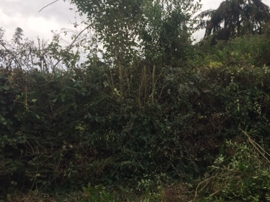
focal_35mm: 44
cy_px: 93
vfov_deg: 32.8
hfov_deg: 42.3
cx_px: 184
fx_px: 343
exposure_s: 1/384
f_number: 2.2
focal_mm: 4.15
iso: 32
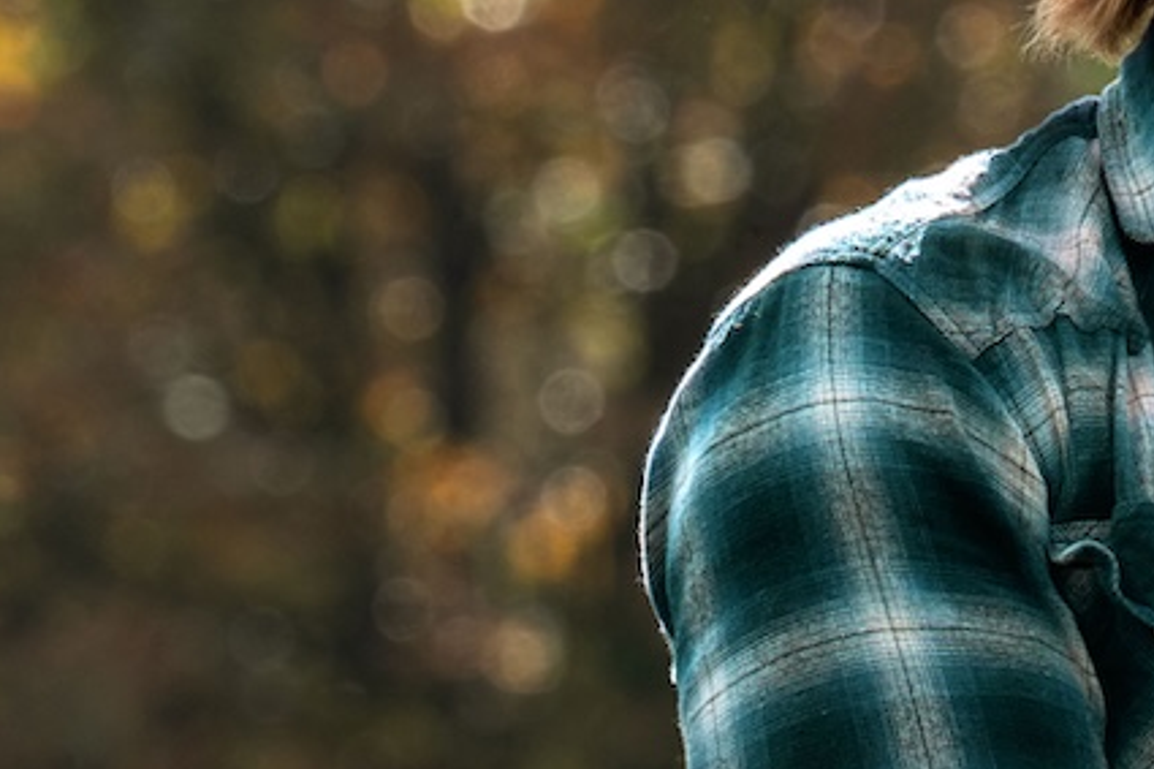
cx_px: 497
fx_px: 30183
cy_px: 1026
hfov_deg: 2.2
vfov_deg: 1.5
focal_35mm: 942
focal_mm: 200
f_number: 7.1
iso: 200
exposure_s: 1/250
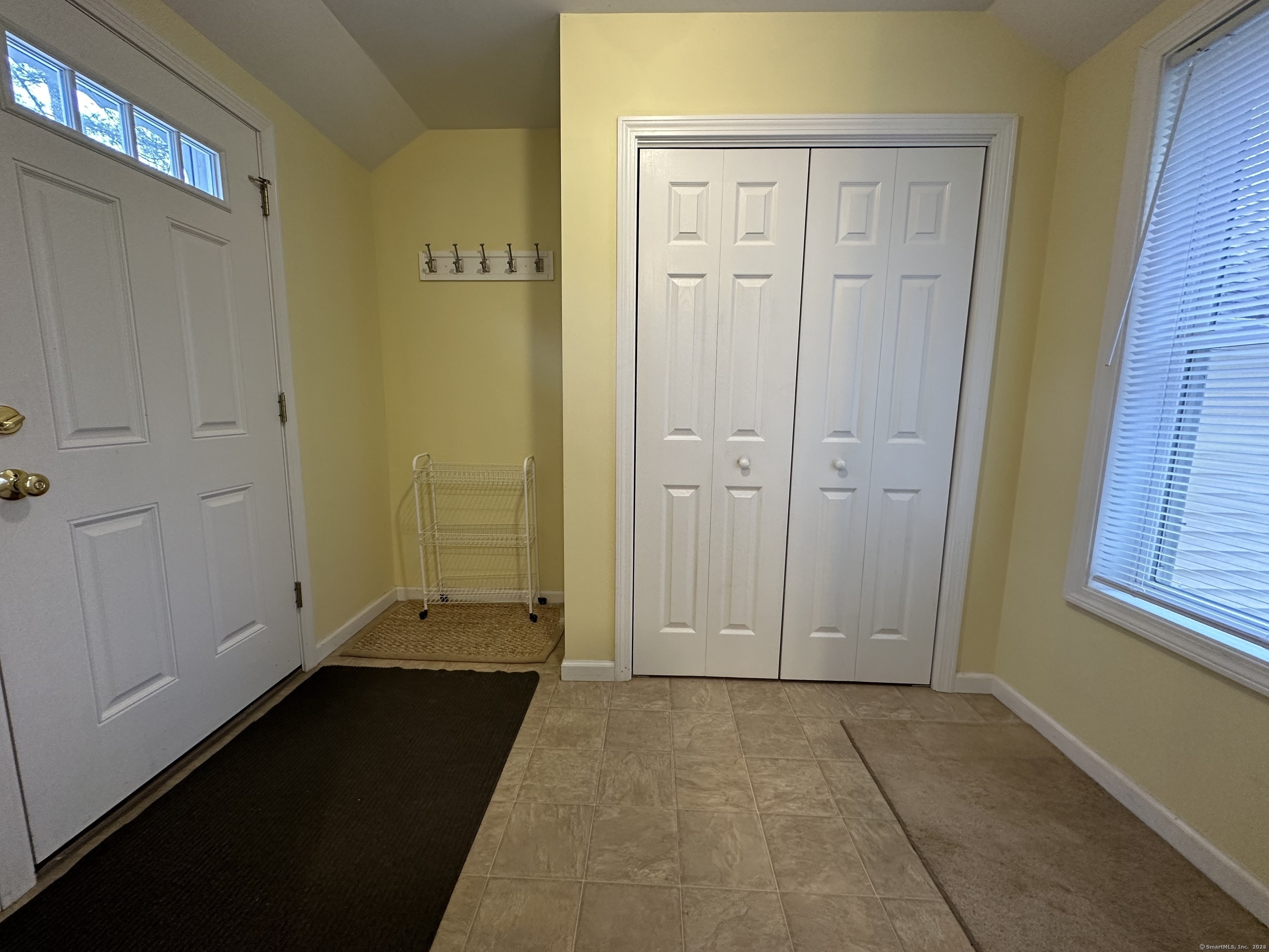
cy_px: 476
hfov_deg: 102.1
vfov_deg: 85.7
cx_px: 634
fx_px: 513
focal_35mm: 14
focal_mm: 2.22
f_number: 2.2
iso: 200
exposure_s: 1/60
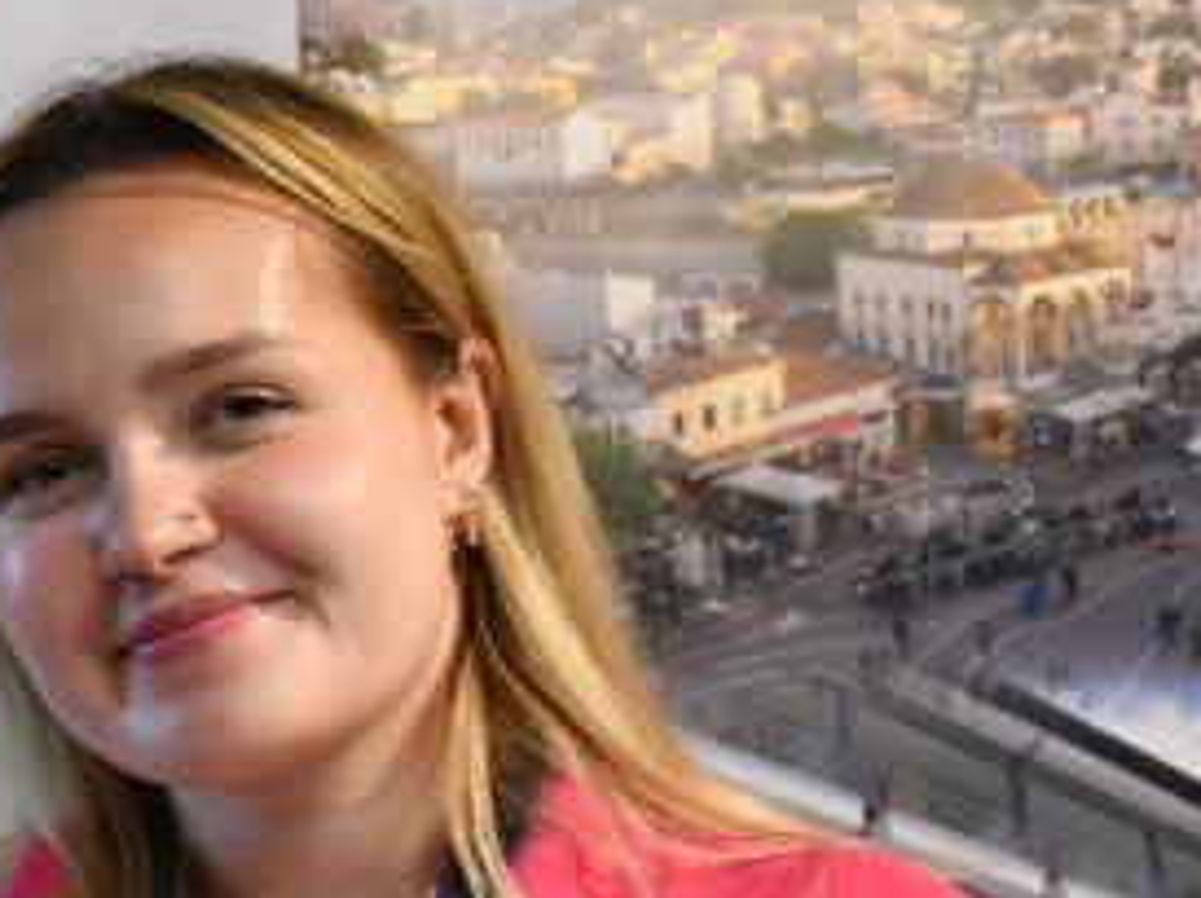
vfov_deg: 11.6
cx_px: -462
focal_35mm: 127
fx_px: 4400
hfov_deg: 14.7
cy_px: 574
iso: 2800
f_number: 3.8
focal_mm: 24
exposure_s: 1/250
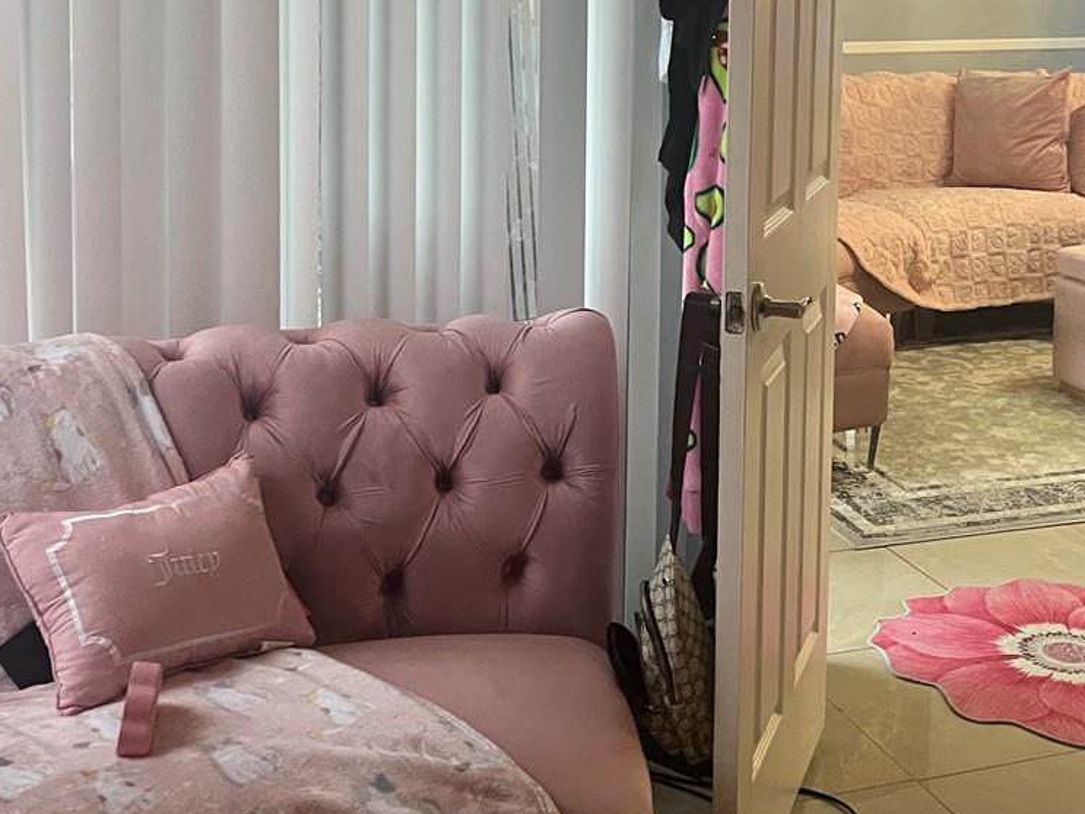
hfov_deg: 34.3
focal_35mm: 56
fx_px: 1755
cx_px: 640
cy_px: 96
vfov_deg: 25.4
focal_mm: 5.1
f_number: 1.6
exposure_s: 1/60
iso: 200
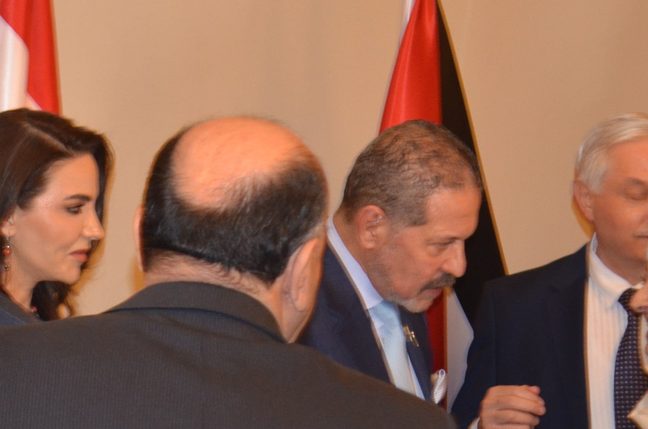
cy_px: 343
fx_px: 2802
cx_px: 39
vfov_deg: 8.7
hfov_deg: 13.1
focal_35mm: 156
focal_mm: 40
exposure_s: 1/60
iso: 800
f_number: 4
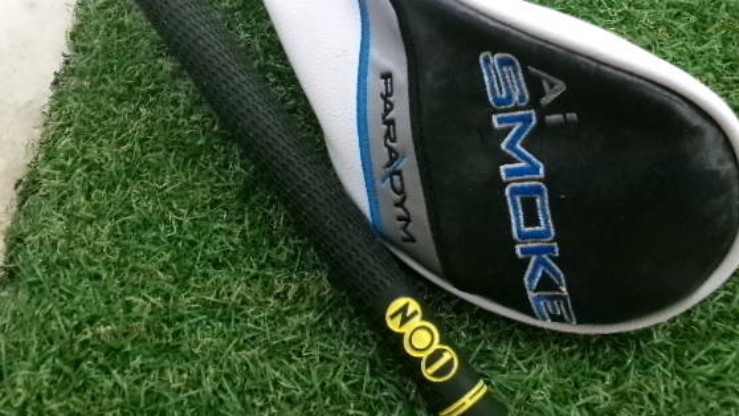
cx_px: 360
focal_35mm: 35
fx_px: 686
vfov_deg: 33.4
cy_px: 138
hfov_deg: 56.6
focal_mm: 5.1
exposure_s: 1/50
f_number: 3.9
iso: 800
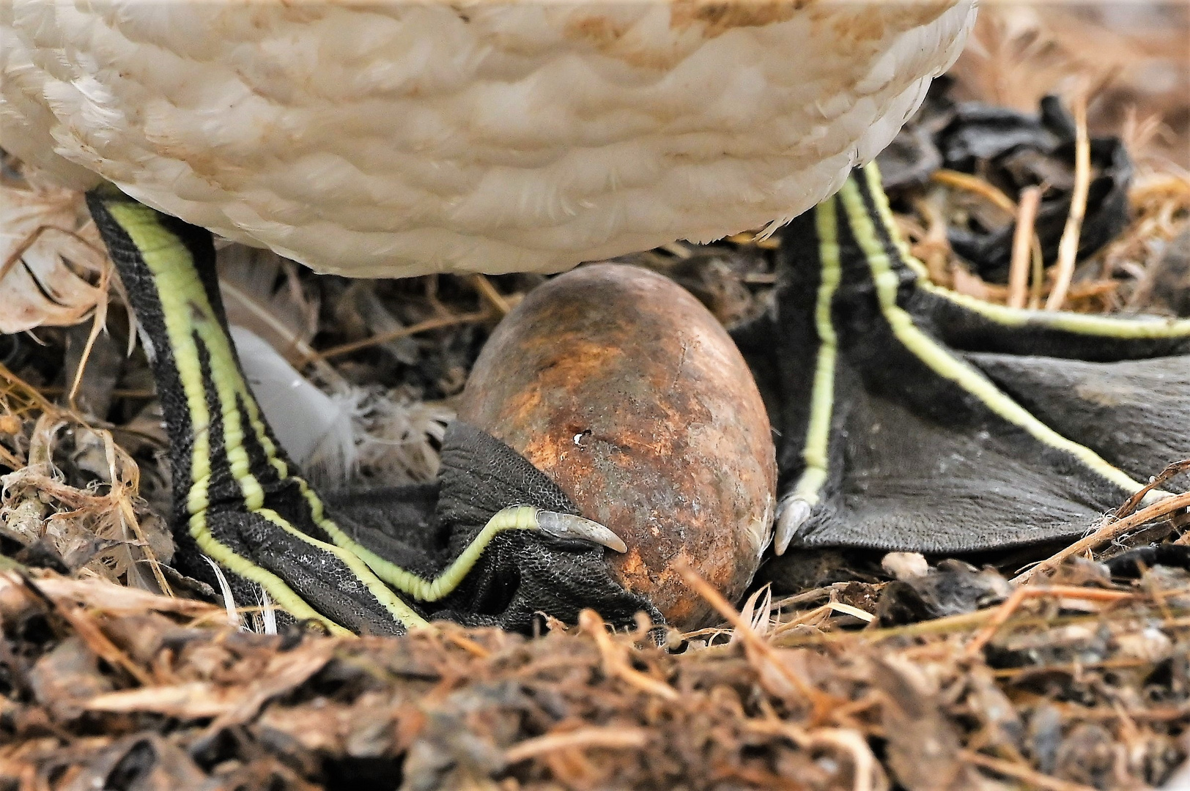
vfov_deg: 2.3
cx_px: 595
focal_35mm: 600
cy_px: 396
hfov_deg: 3.4
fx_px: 19817
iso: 1100
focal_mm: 600
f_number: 6.3
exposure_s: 1/1250
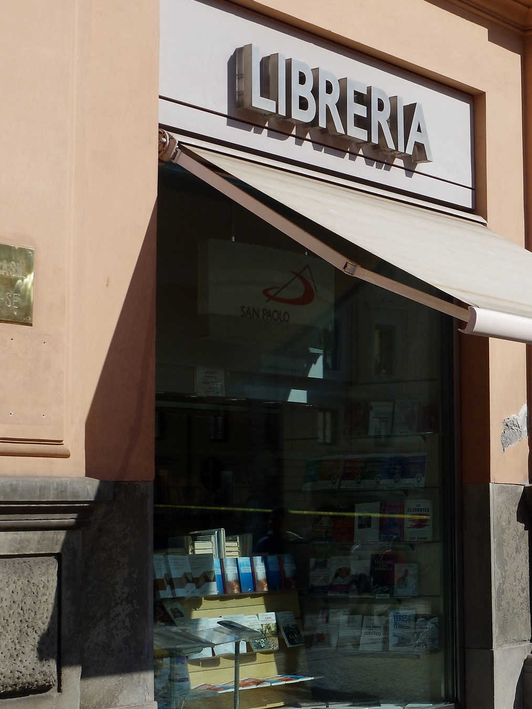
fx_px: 1475
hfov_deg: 19.7
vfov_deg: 27.0
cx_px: 556
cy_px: 375
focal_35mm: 72
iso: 200
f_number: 14
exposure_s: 1/200
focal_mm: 28.13
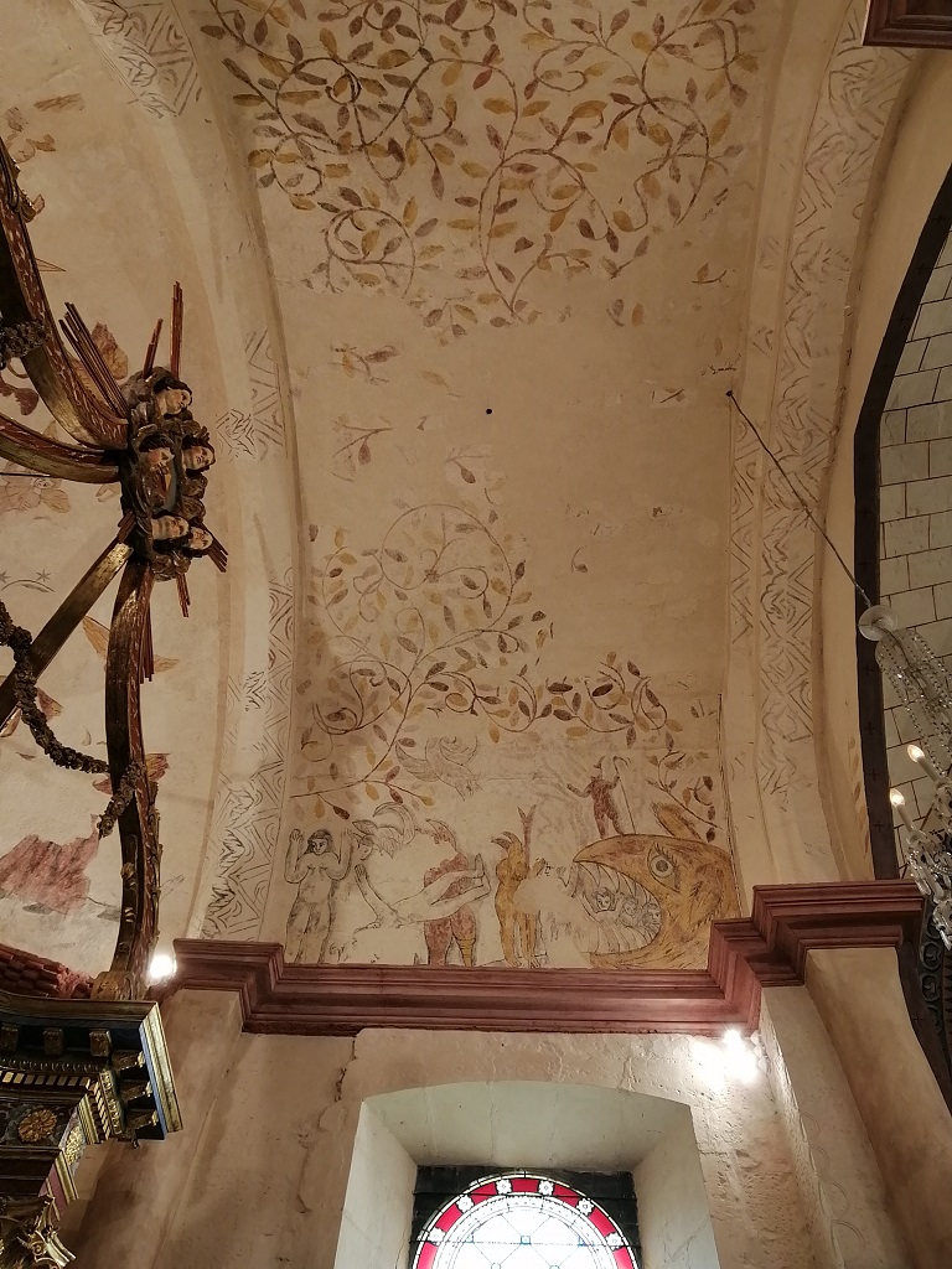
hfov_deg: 51.4
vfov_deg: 65.3
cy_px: 634
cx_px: 476
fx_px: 990
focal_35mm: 27
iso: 64
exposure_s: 1/50
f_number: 1.8
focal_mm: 3.62
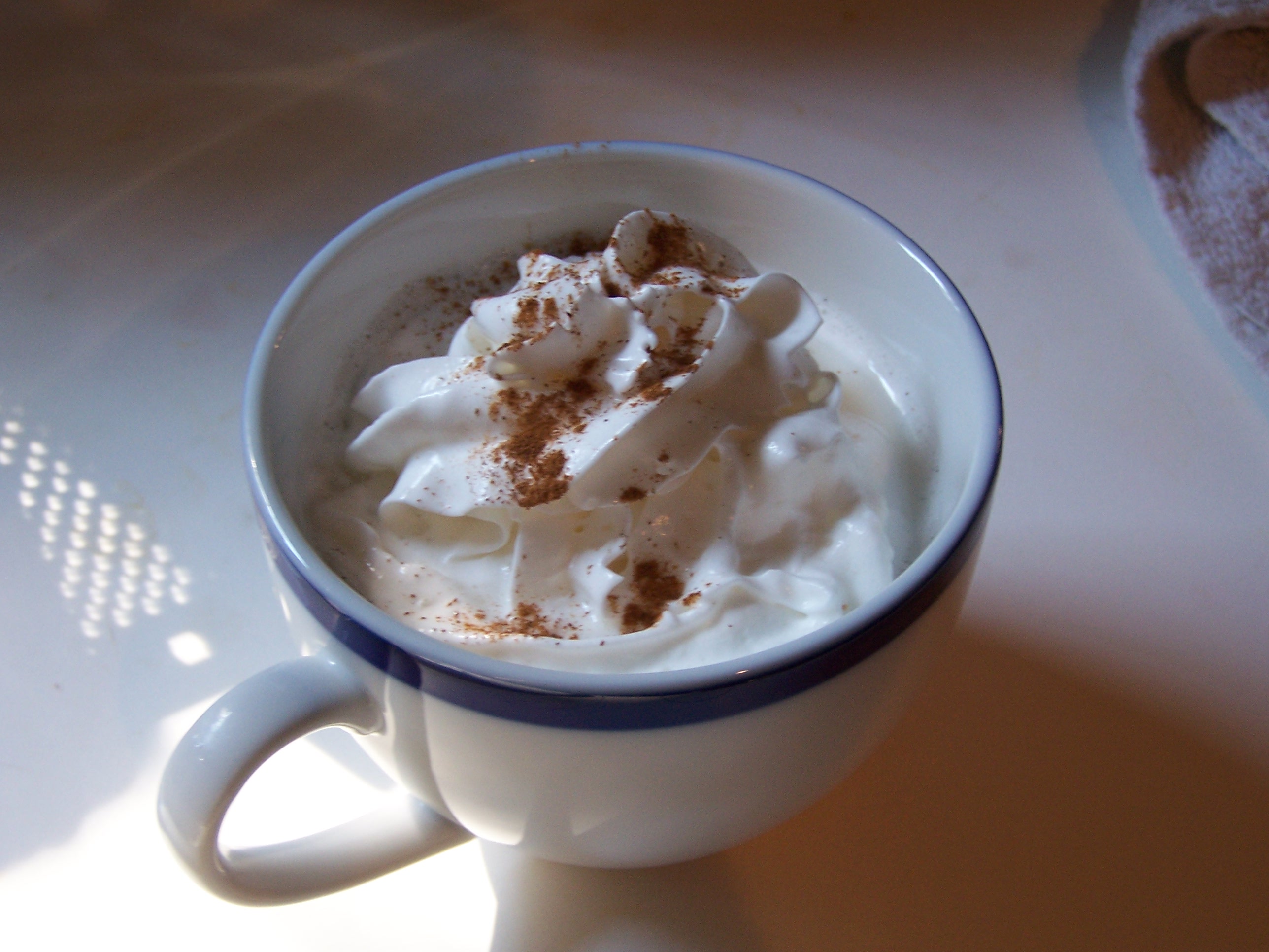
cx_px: 634
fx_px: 2053
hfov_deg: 34.3
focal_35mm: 56
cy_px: 476
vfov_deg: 26.1
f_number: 3.1
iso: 100
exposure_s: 1/30
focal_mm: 9.3
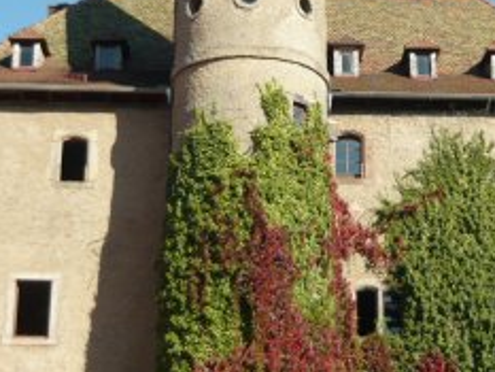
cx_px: 293
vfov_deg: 17.3
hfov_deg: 23.0
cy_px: 111
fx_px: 1216
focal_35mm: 85
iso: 100
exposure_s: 1/125
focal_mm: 5.5
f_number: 8
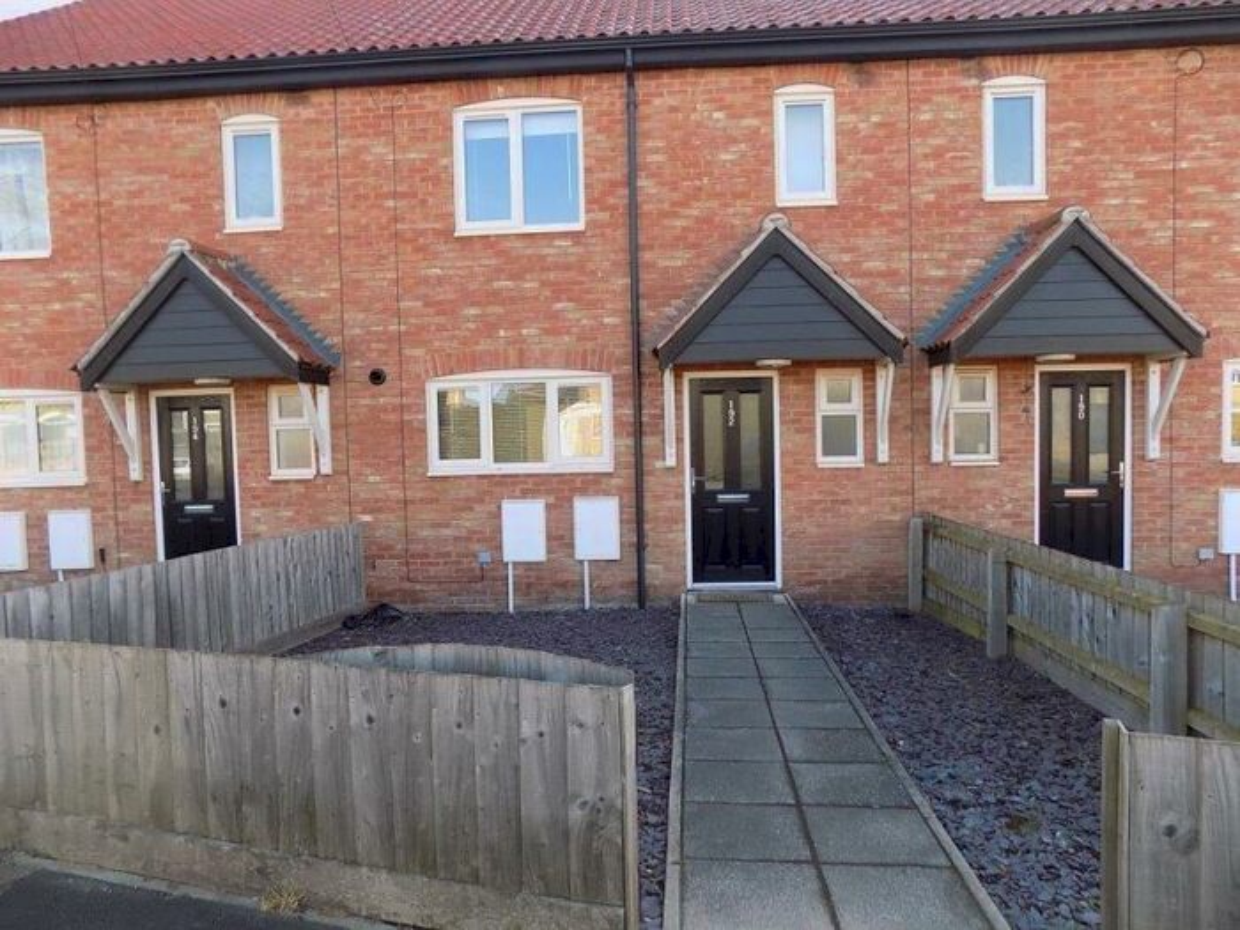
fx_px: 824
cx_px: 620
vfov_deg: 58.9
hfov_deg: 73.9
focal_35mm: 23
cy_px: 465
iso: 80
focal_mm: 4
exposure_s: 1/125
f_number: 3.1
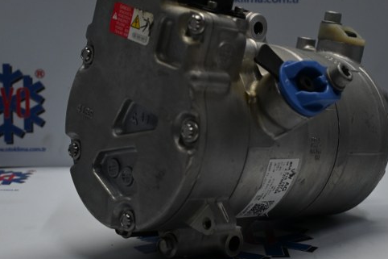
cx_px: 217
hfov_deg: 29.5
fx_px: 737
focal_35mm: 68
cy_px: 70
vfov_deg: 19.8
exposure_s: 1/125
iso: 500
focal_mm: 27.5
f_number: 4.5
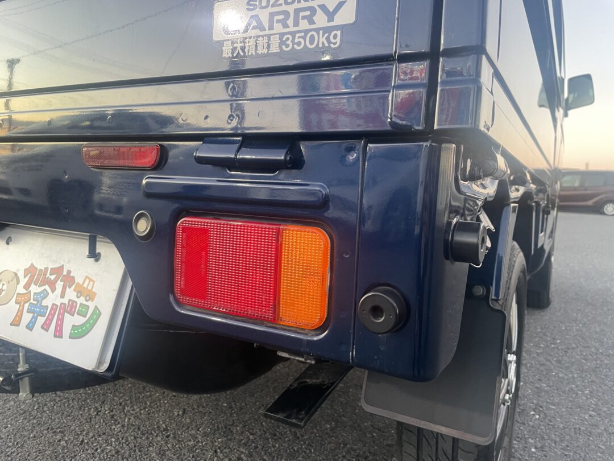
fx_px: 461
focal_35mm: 26
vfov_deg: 53.1
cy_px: 230
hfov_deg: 67.3
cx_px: 307
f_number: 1.6
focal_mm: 4.2
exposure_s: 1/60
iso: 160
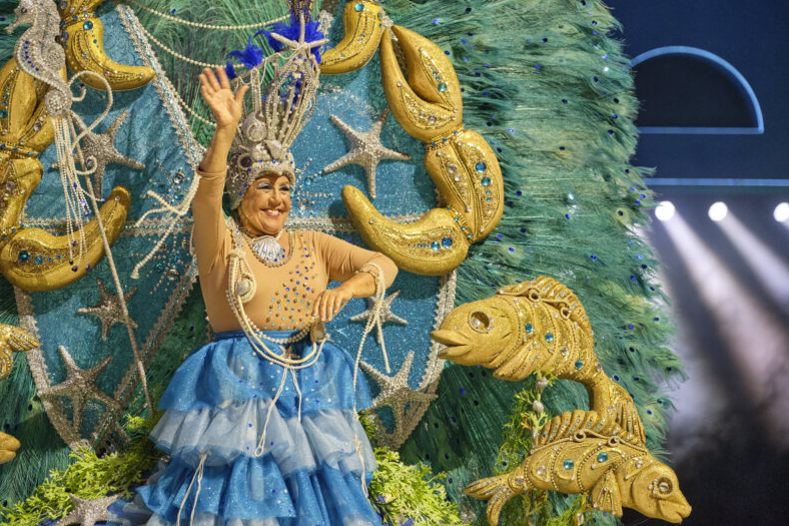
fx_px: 2805
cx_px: 398
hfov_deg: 16.0
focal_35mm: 128
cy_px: 263
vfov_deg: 10.7
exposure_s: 1/250
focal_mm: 83.8
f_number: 2.8
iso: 1250
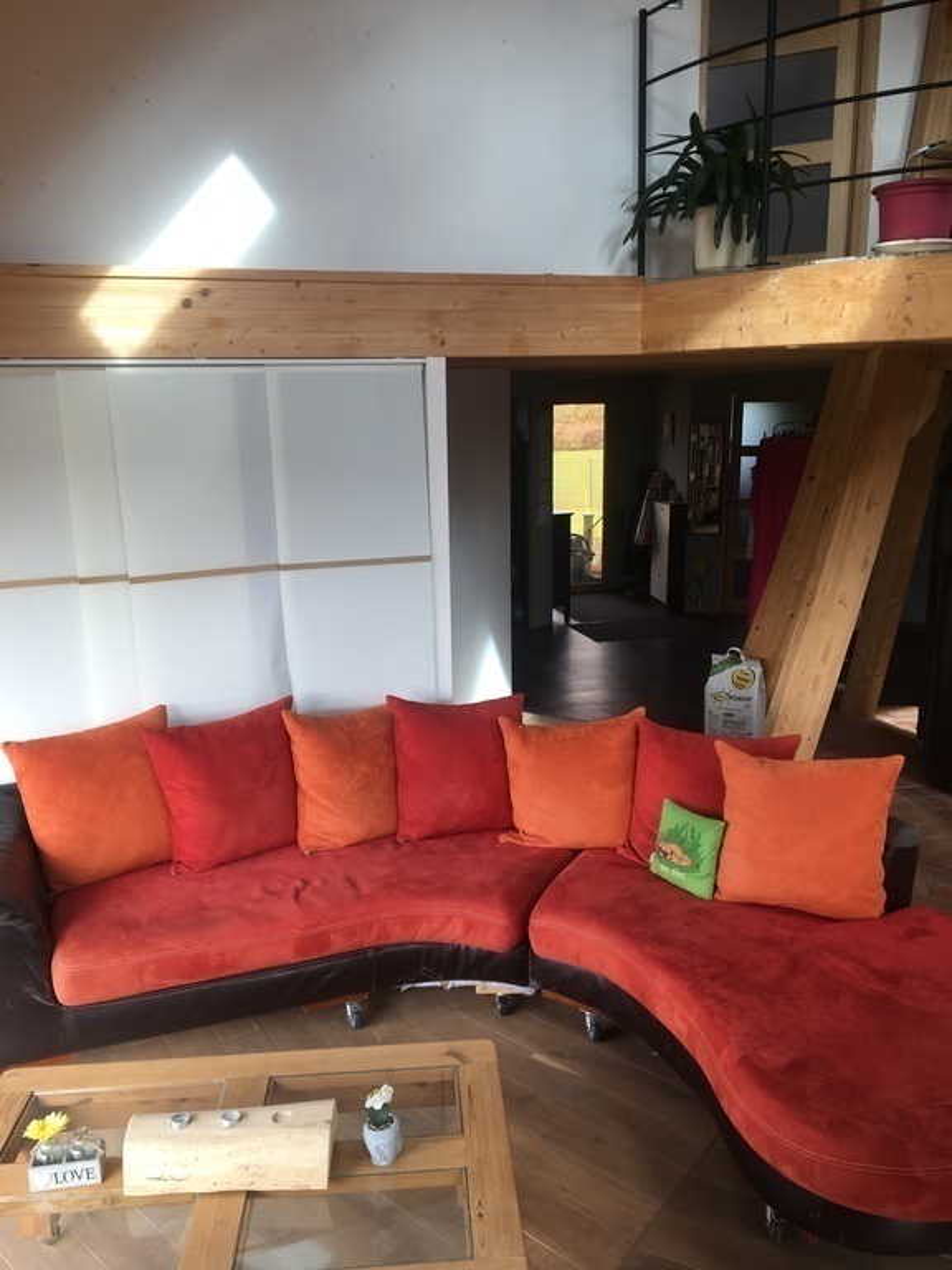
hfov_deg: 48.2
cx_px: 476
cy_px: 635
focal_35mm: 29
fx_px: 1063
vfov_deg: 61.7
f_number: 2.2
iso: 25
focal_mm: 4.15
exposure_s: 1/50
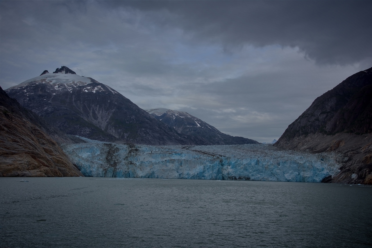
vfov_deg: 35.1
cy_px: 124
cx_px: 186
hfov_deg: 50.7
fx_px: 393
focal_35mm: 38
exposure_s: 1/250
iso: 100
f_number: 10
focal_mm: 38
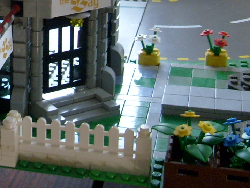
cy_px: -43
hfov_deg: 18.8
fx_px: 722
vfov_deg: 14.3
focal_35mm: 100
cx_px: -29
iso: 100
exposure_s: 1/90
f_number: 2.8
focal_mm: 5.8
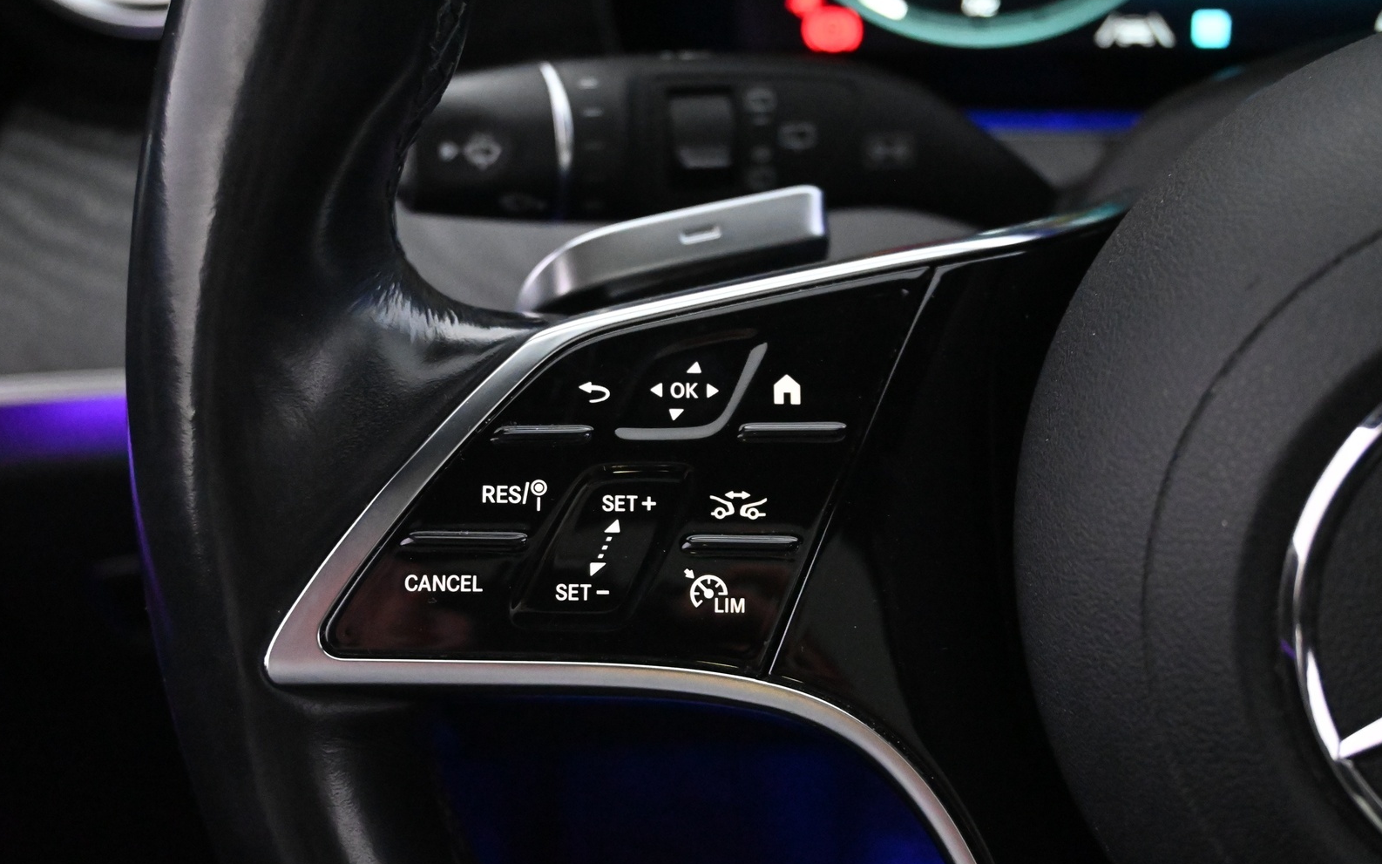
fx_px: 1940
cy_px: 468
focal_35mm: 52
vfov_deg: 25.1
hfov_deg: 39.2
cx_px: 683
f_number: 5
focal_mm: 33
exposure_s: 1/50
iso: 9000
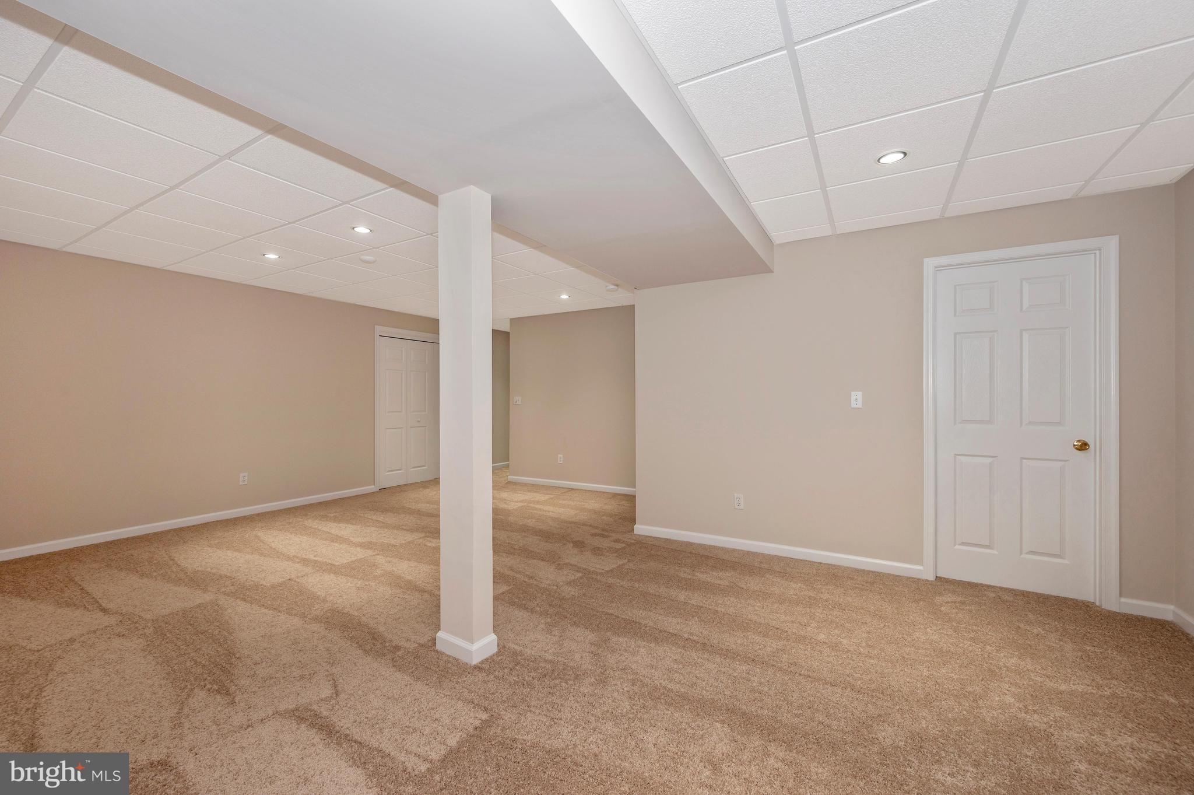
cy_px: 398
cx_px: 597
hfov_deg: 104.3
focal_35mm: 14
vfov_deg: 81.1
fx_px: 464
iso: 320
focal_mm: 14
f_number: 8
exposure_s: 1/20
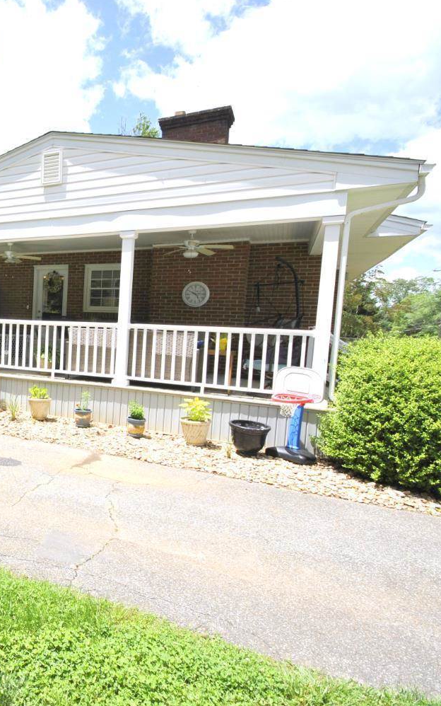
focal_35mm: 23
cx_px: -20
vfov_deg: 77.2
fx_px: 442
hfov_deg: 43.6
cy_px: 352
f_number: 8
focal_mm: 10
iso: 100
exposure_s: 1/250
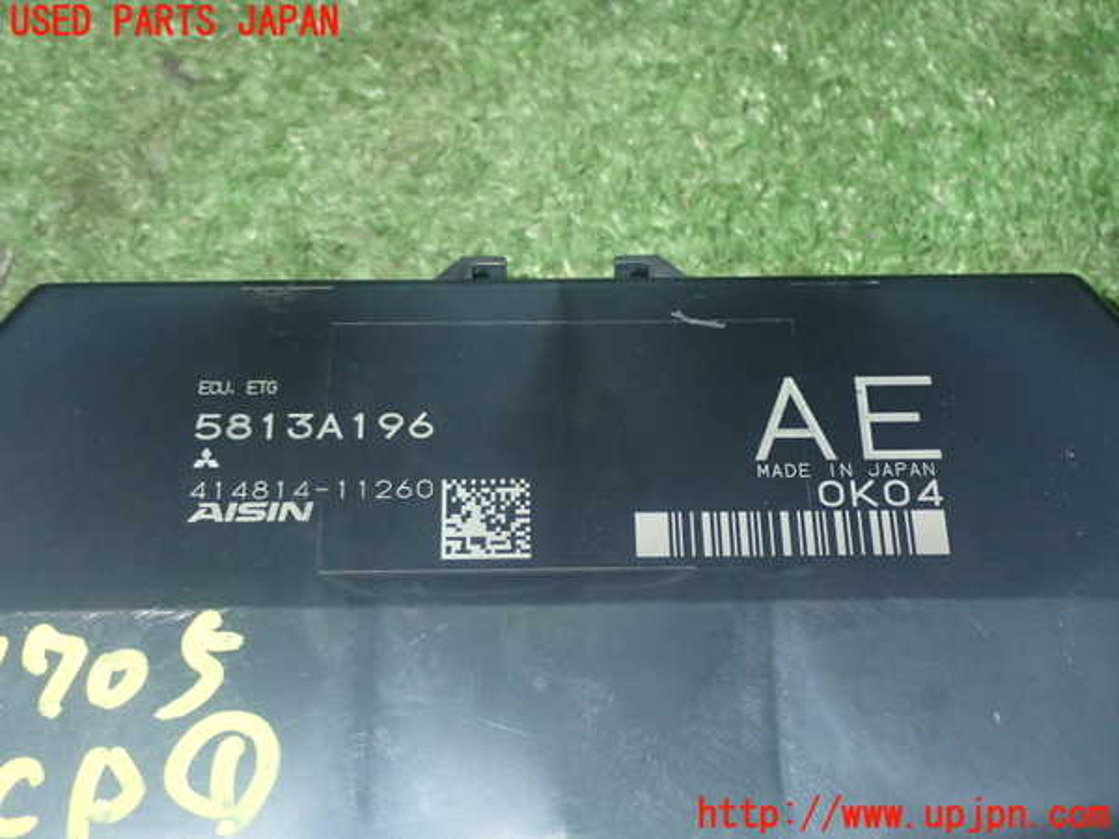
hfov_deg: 33.2
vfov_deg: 25.2
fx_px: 1875
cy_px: 420
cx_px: 560
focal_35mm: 58
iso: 800
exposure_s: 1/60
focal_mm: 10.35
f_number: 10
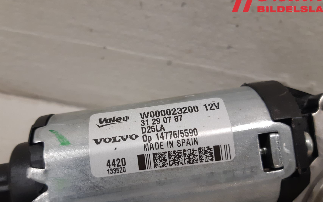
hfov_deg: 58.1
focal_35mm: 33
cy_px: 125
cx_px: 155
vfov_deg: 38.1
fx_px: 291
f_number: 1.7
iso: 160
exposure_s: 1/50
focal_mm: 3.93
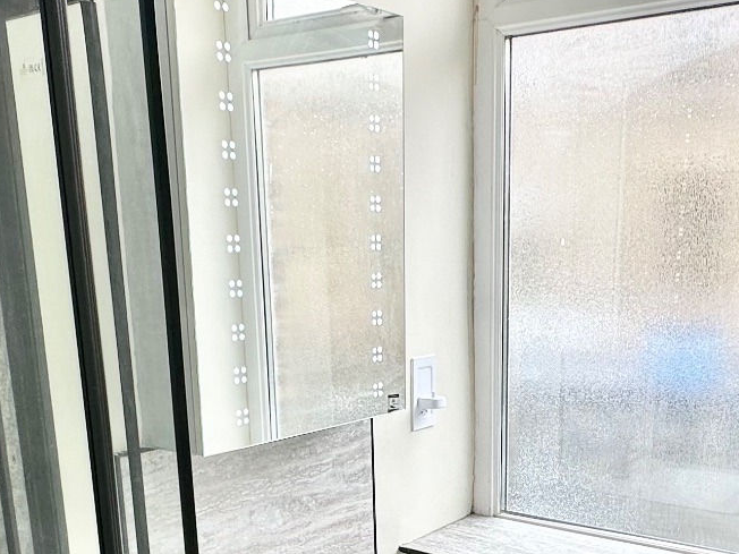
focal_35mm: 44
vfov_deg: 31.4
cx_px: 431
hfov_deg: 42.8
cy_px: 492
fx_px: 939
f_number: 2.2
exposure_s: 1/123
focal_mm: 2.22
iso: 40
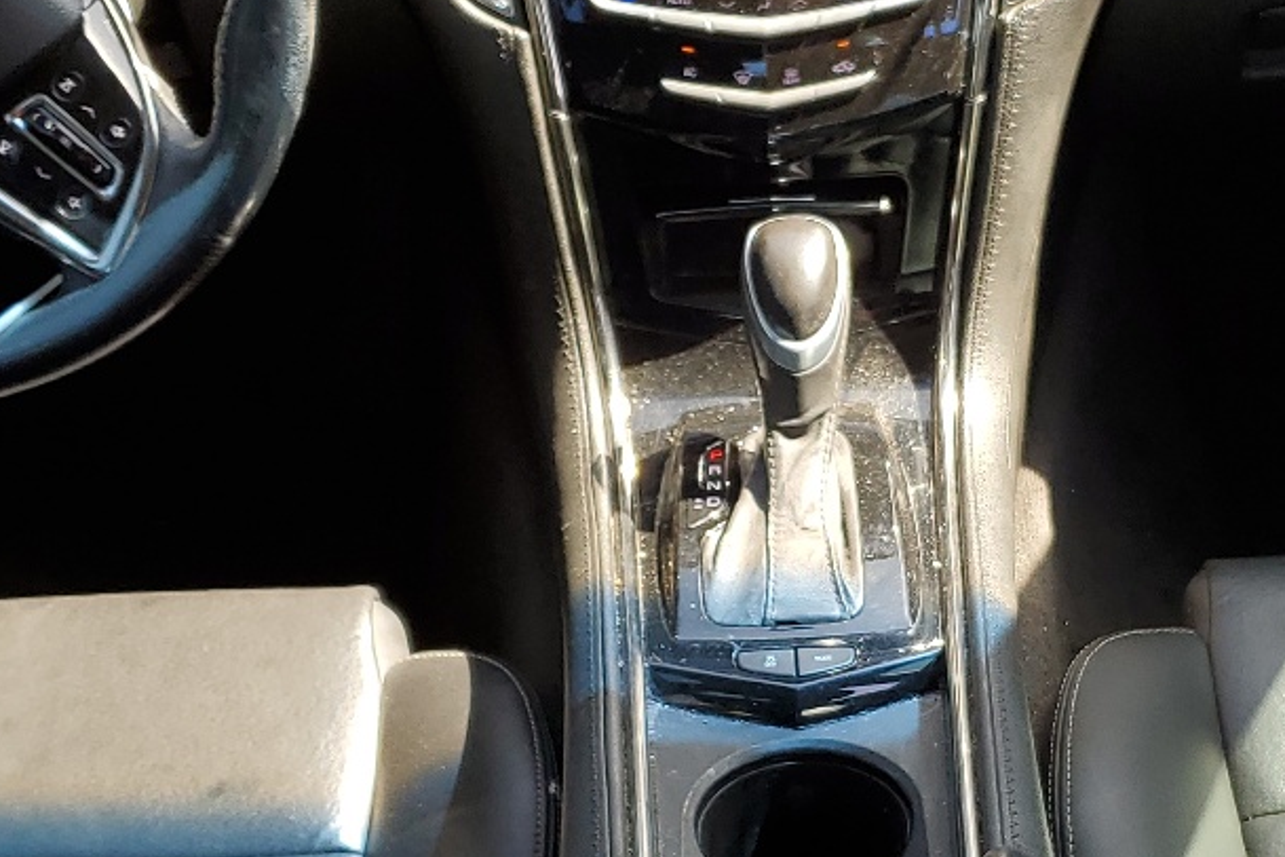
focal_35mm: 71
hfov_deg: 28.2
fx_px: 2534
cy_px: 564
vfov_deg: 19.1
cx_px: 901
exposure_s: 1/244
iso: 50
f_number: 1.5
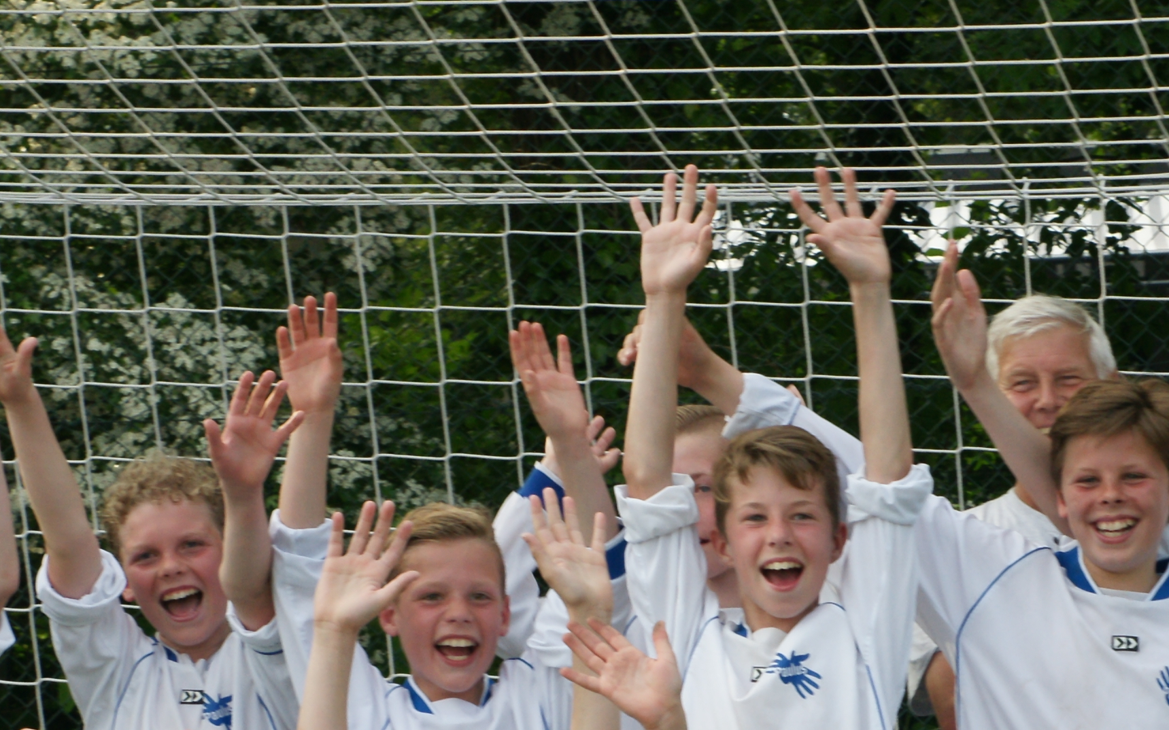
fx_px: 6053
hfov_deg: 11.0
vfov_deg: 6.8
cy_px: 943
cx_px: 862
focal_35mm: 190
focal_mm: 50
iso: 200
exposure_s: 1/160
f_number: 9
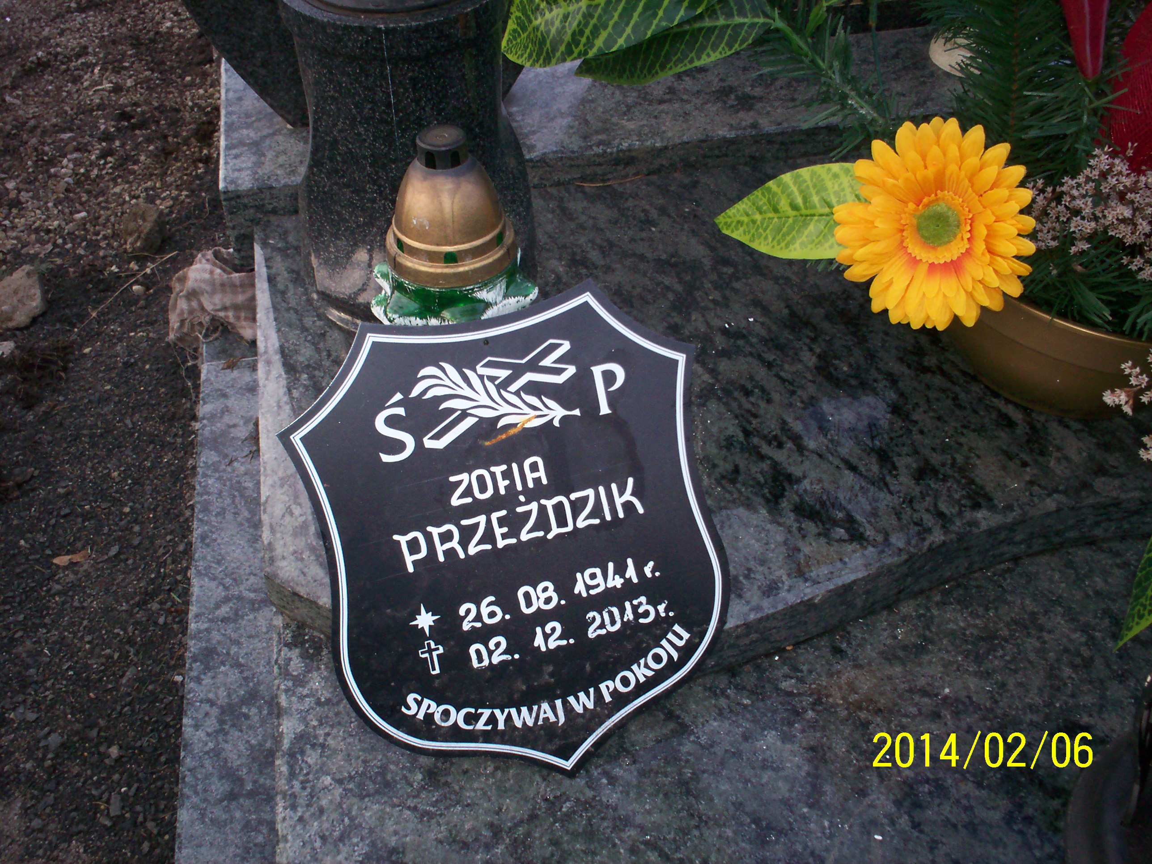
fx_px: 1198
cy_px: 432
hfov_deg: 51.4
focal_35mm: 36
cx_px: 576
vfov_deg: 39.7
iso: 140
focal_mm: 6
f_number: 4.5
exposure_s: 1/60
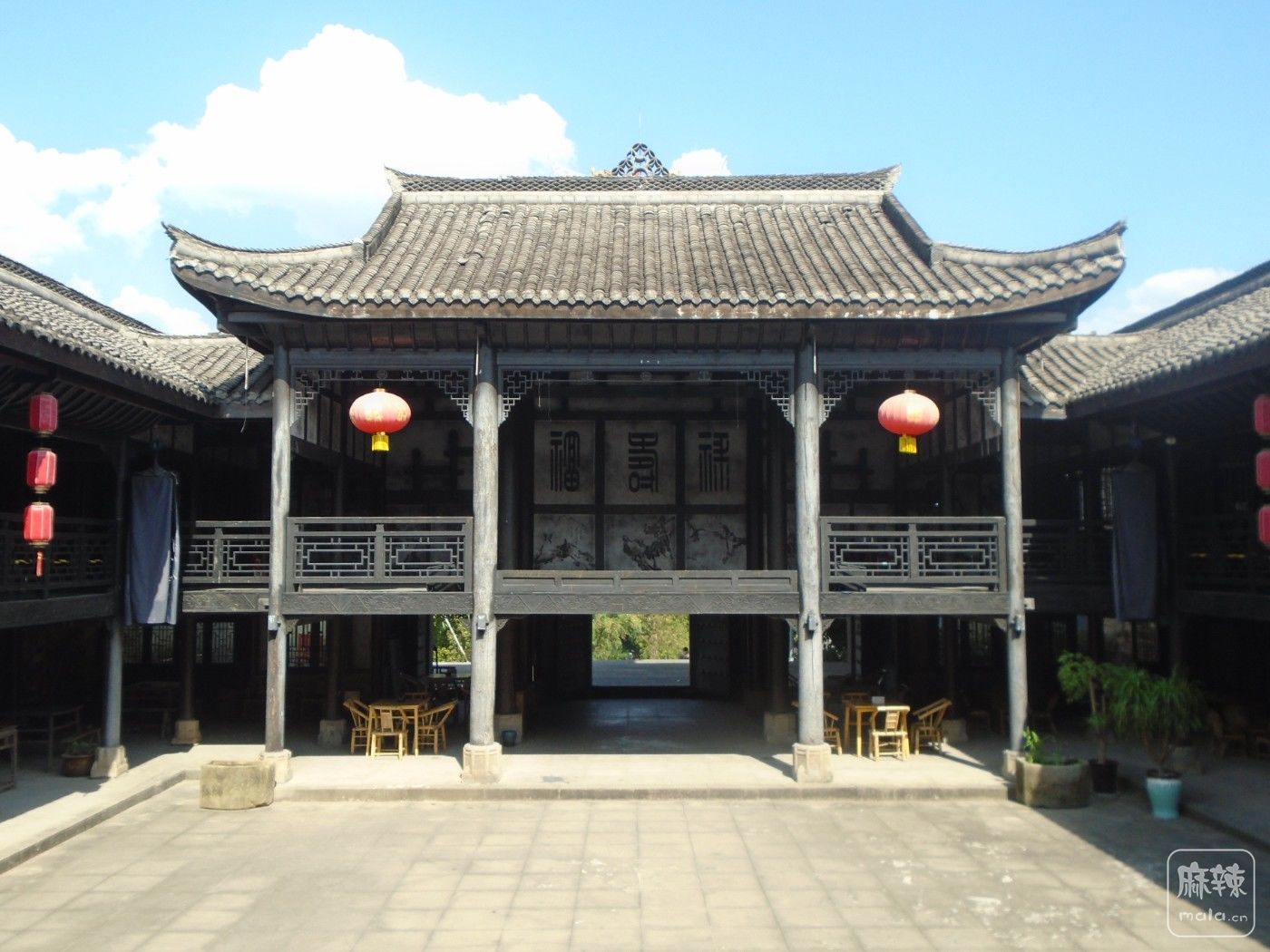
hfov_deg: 58.4
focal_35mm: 31
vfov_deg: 45.4
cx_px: 635
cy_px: 476
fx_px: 1137
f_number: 3.5
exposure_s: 1/400
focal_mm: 5.5
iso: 100
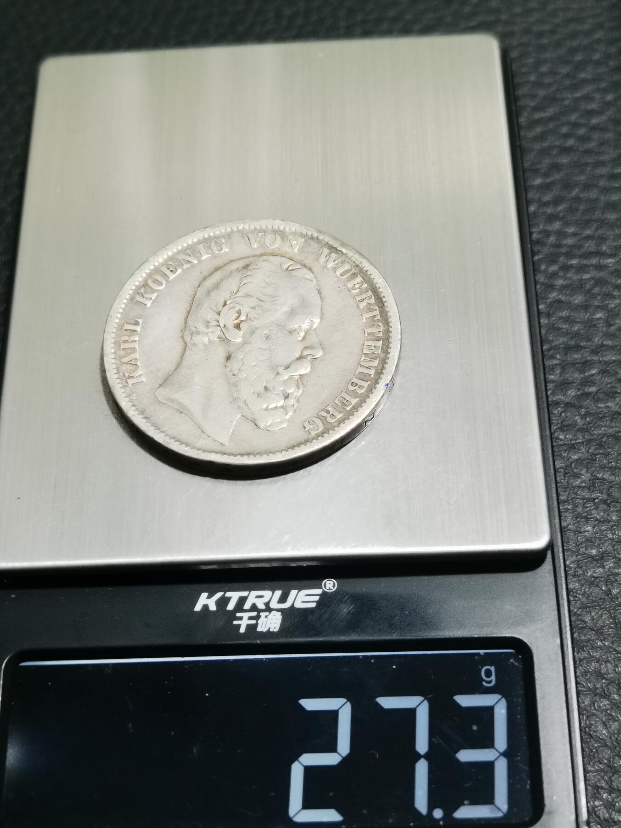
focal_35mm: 55
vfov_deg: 34.9
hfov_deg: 26.6
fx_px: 1316
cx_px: 310
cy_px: 414
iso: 200
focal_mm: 6.67
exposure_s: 1/100
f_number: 1.9
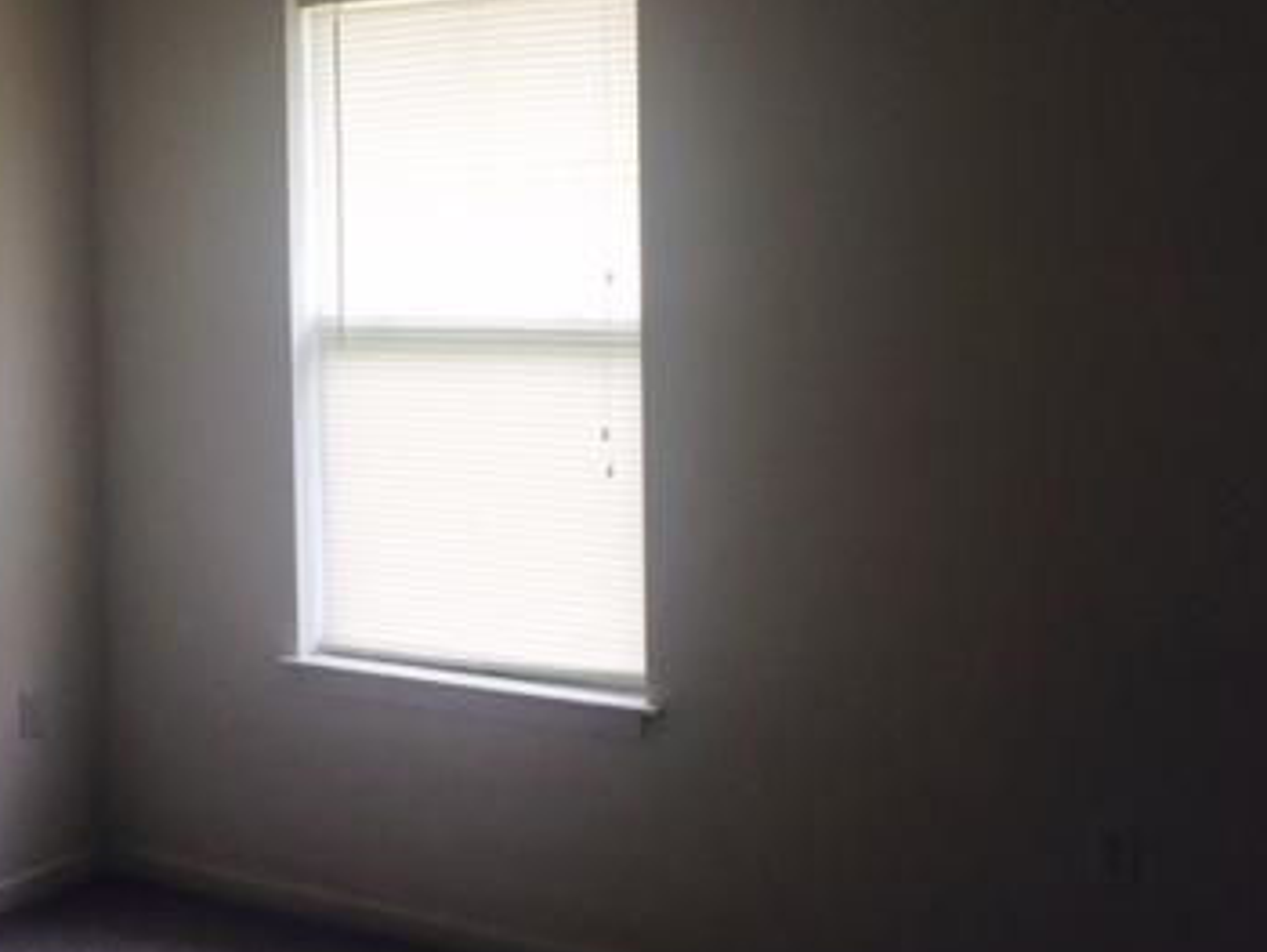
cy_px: 362
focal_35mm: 53
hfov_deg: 35.5
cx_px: 351
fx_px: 1941
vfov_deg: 27.5
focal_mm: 4.15
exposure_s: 1/60
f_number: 2.2
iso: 32
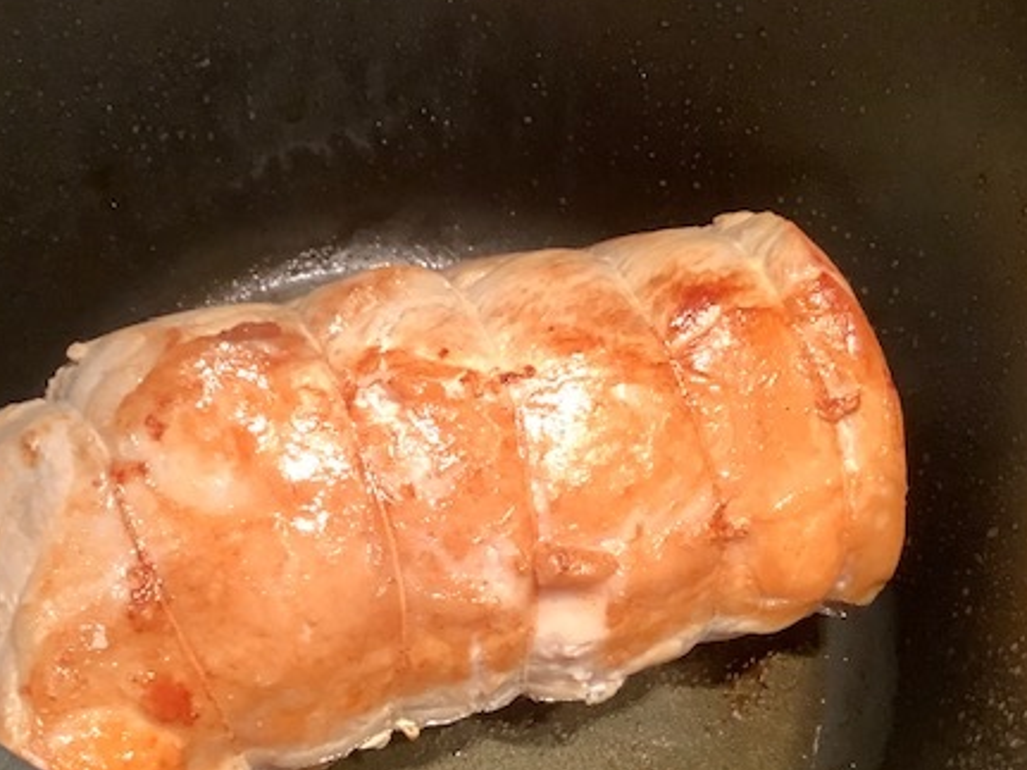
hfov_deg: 41.1
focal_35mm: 46
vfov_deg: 31.5
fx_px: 1364
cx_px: 424
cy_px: 422
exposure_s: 1/60
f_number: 2.4
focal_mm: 3.3
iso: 160
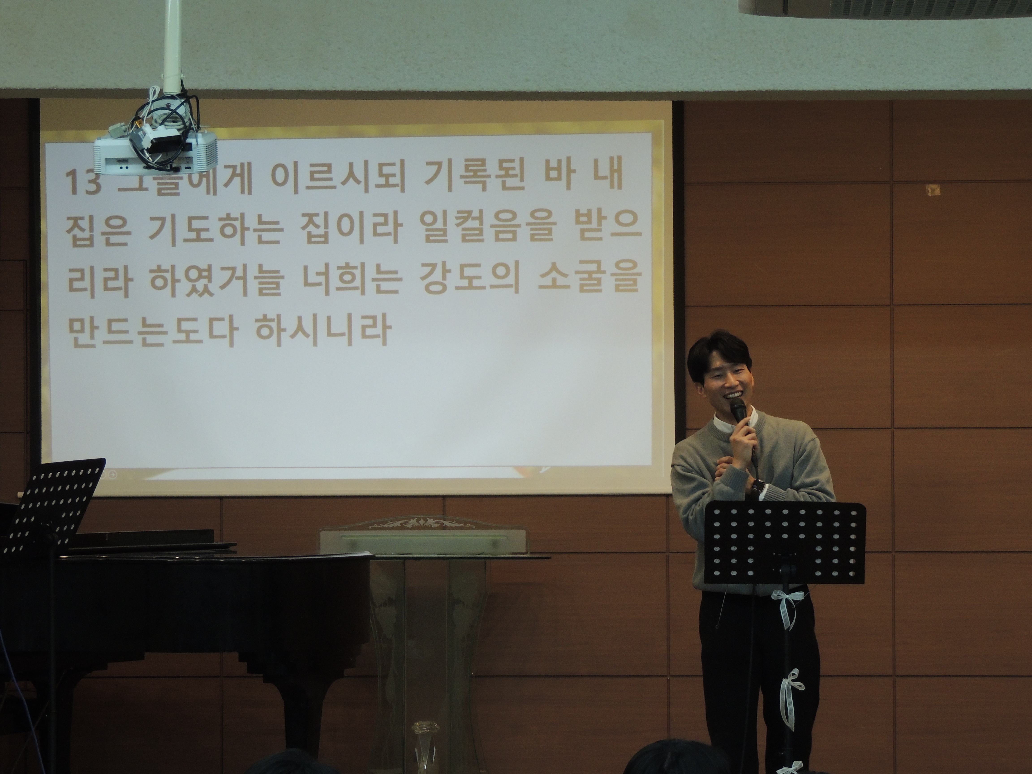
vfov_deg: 10.2
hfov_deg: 13.6
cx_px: 516
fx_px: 4323
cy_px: 387
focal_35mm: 145
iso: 400
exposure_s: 1/60
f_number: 4.4
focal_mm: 25.8
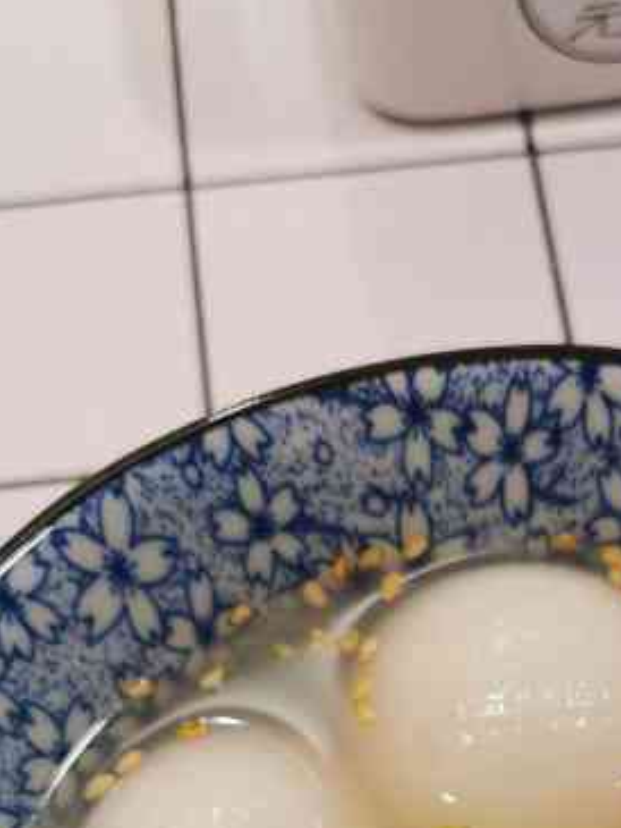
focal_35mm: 69
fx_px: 1649
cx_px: 535
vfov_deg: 25.8
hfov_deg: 21.0
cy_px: 940
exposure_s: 1/100
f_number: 1.6
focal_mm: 5.56
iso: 80
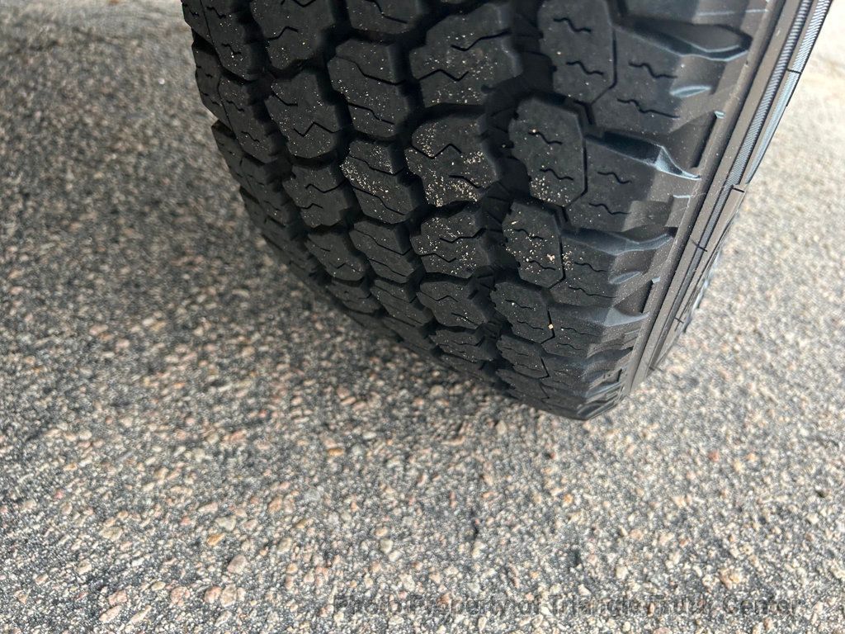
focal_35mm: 26
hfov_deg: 67.3
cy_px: 317
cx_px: 422
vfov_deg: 53.1
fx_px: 635
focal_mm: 5.7
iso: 64
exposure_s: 1/146
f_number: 1.5
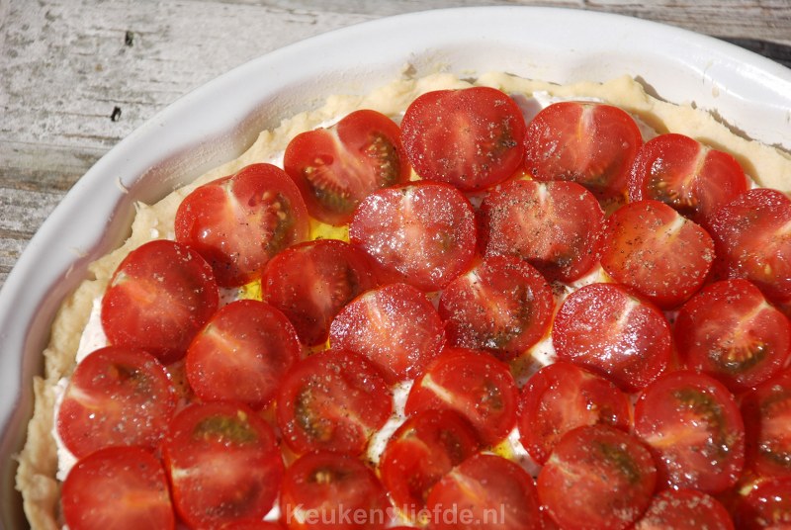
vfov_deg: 9.2
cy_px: 265
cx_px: 396
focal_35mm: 150
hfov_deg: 13.7
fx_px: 3301
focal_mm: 100
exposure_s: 1/500
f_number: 5.6
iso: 100
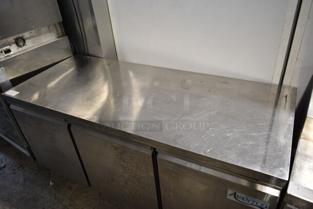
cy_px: 104
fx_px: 235
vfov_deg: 48.0
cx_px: 156
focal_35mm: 27
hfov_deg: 67.3
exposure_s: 1/30
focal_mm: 18
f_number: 3.5
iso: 560
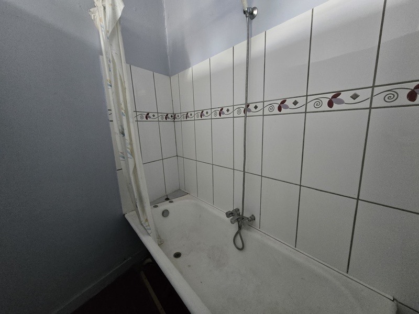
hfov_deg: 106.2
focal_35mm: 13
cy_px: 157
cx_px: 210
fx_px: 157
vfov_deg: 89.9
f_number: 2.2
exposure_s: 1/50
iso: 1250
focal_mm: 2.2
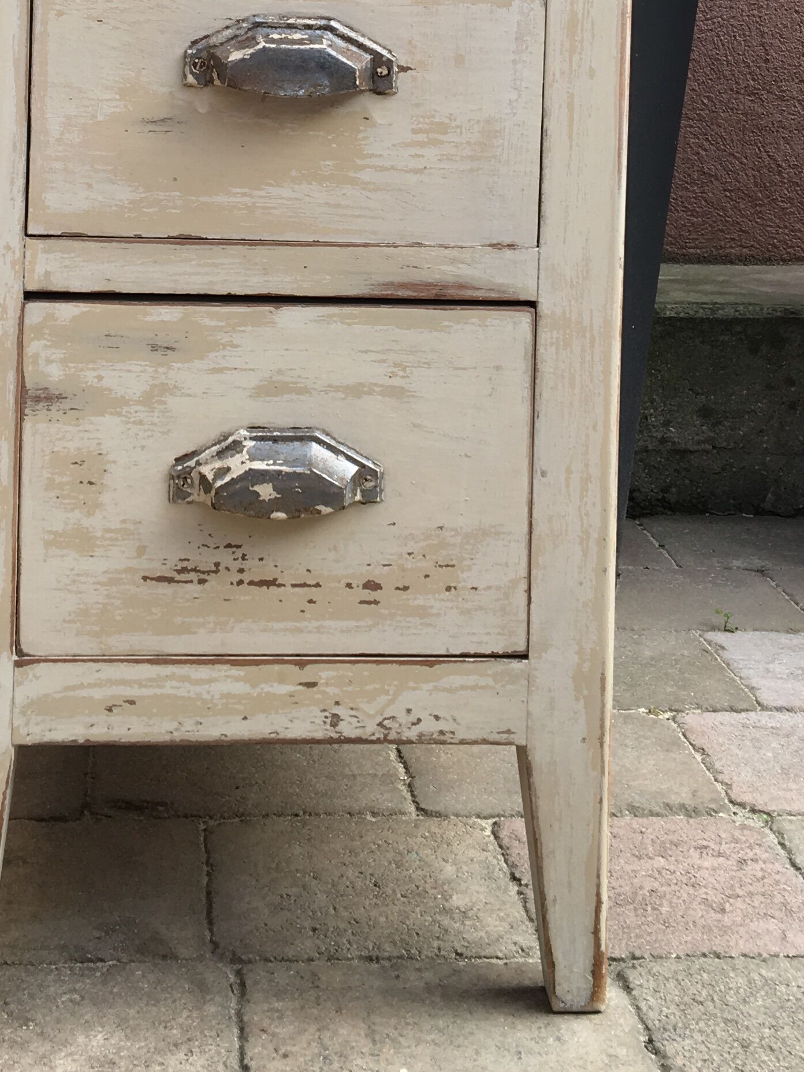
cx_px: 337
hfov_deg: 23.3
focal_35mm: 63
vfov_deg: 29.0
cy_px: 37
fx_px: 1951
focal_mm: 4.15
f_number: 2.2
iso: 25
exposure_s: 1/103
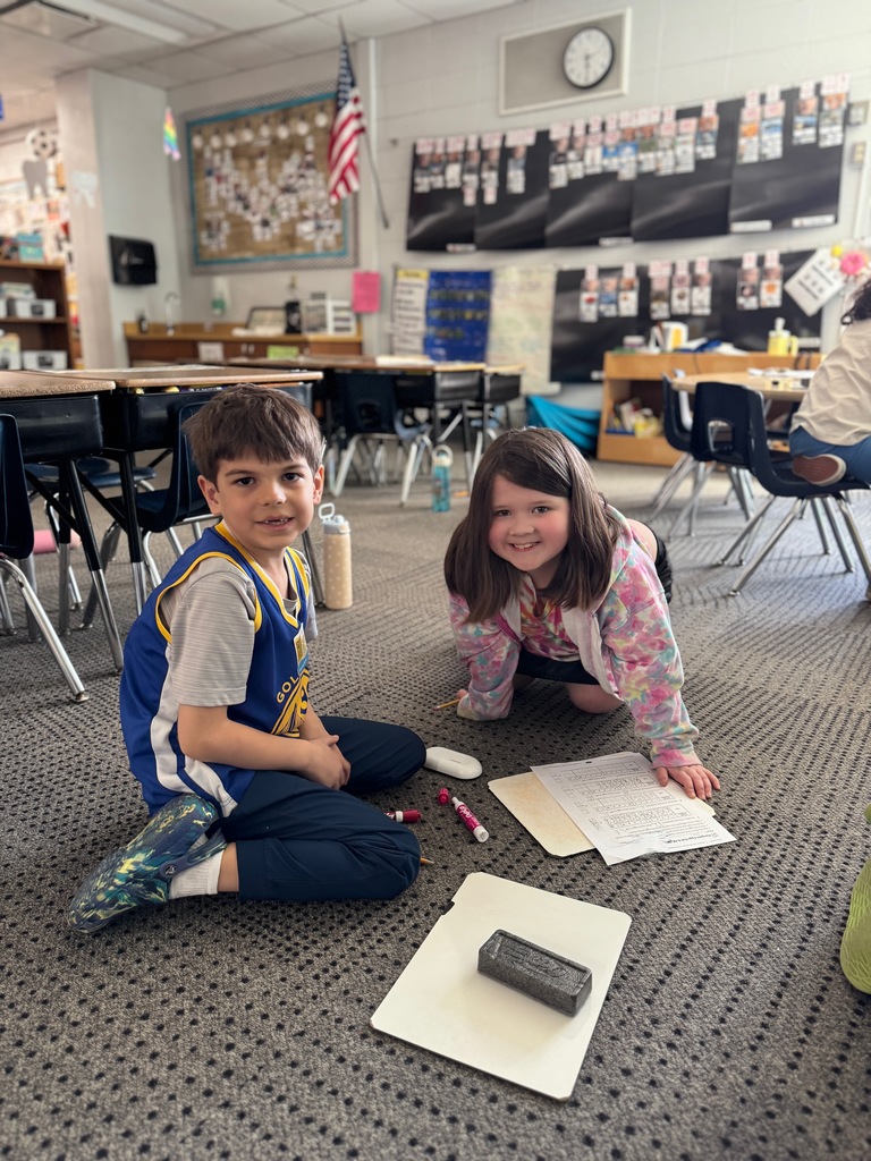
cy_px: 580
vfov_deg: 71.6
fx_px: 805
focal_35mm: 24
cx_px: 436
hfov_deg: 56.8
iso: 250
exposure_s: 1/60
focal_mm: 6.76
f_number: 1.78
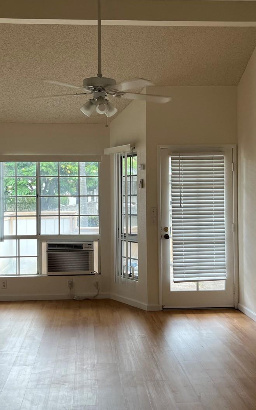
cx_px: 112
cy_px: 203
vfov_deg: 47.2
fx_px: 469
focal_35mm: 42
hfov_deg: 30.5
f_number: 1.6
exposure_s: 1/120
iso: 50
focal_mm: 5.1
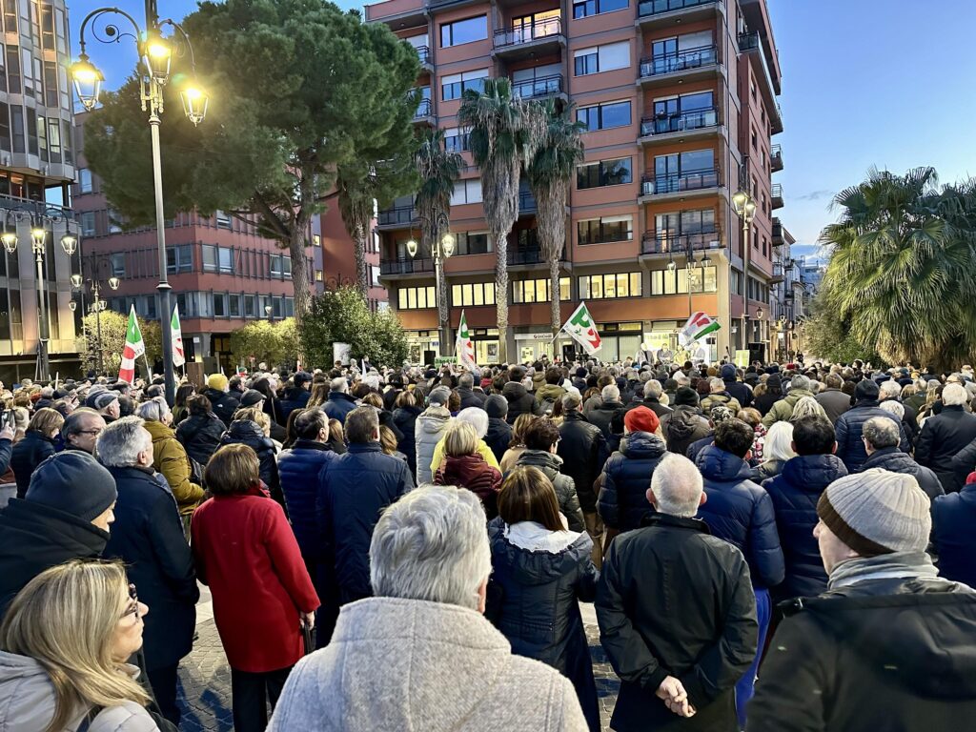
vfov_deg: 56.8
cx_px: 488
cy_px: 366
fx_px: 677
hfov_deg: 71.6
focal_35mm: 24
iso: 640
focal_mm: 6.86
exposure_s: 1/33
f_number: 1.78
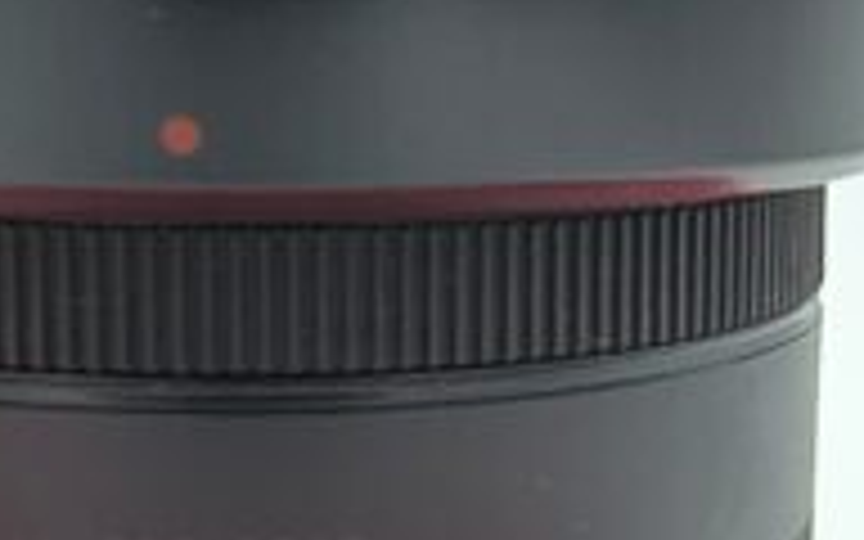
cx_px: 266
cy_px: 403
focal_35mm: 68
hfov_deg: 29.9
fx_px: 1601
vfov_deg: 19.0
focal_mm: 1.83
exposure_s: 1/100
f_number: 2
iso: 192
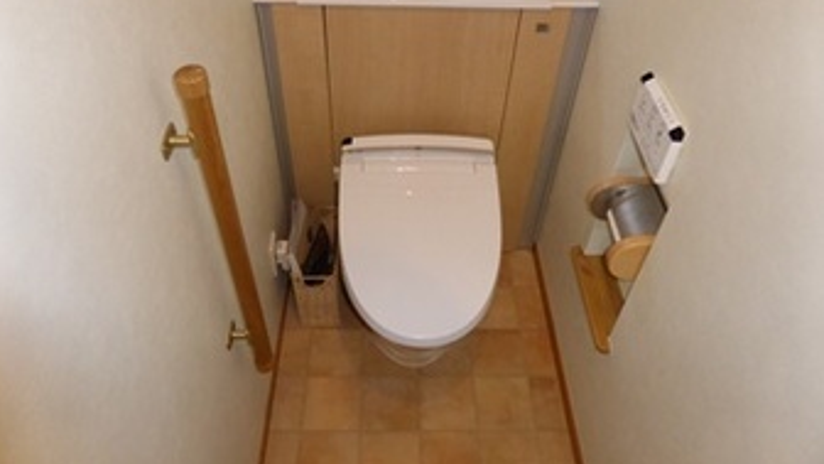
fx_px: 590
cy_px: 169
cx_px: 401
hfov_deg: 69.8
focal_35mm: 27
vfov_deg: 42.5
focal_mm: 4.3
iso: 800
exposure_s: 1/60
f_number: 3.3
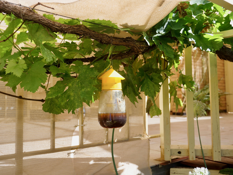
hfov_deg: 54.0
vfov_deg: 41.8
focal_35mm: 34
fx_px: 229
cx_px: 116
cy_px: 88
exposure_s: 1/1000
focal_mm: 17
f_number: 2.8
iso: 200
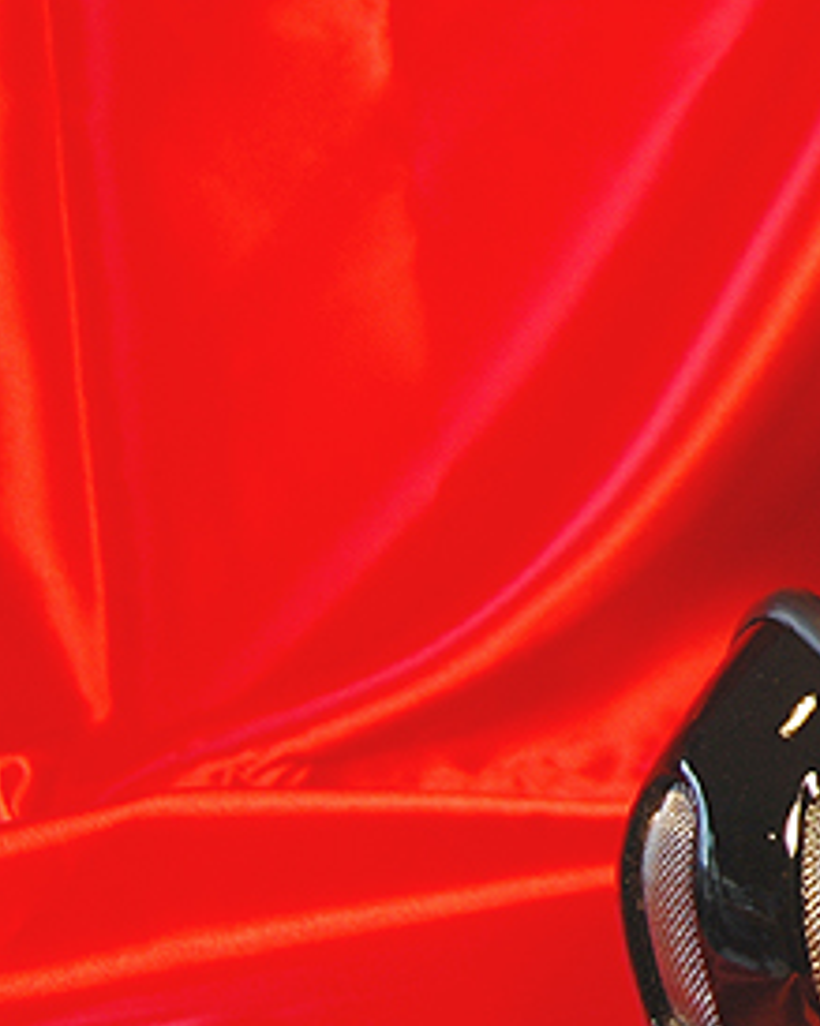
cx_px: 1412
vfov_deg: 13.0
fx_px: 4492
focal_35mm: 148
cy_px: 389
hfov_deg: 9.9
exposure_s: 1/60
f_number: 5
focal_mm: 36
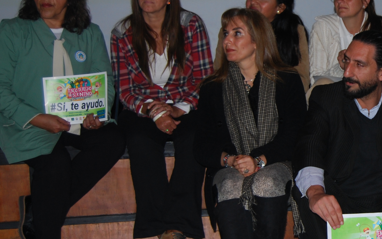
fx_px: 875
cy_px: 120
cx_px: 385
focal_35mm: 84
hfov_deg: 23.6
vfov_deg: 15.5
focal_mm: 26
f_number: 4.2
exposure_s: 1/60
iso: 200
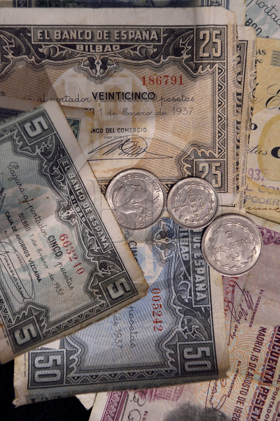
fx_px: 607
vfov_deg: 38.2
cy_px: 210
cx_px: 140
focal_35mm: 52
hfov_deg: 26.0
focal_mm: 52
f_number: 5.6
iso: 800
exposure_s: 1/10
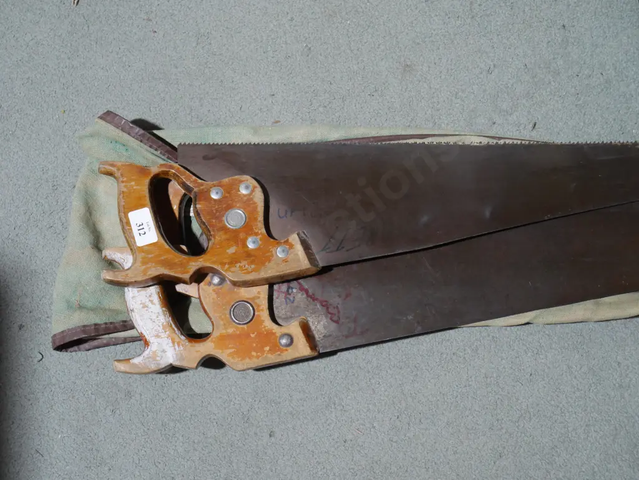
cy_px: 240
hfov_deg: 31.2
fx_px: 1145
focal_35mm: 62
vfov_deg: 23.7
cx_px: 320
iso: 1250
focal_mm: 31
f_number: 5.4
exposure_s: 1/80
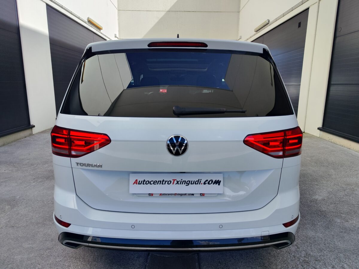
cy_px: 134
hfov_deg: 73.9
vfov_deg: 58.9
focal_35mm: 23
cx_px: 180
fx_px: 239
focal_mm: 7.01
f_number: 1.69
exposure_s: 1/1190
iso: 50
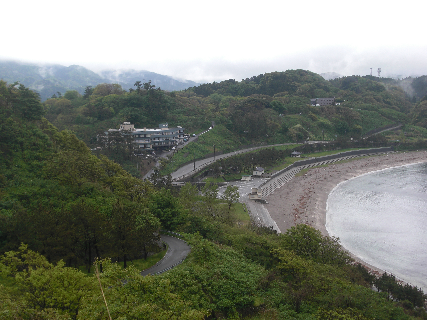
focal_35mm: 52
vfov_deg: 28.0
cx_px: 214
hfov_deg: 36.8
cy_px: 160
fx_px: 641
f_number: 3.4
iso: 50
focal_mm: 9.1
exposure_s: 1/160
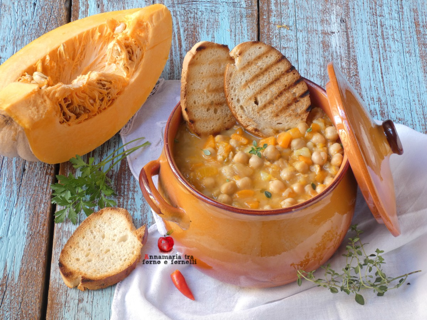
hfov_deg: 16.1
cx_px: 214
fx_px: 1505
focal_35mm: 122
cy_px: 160
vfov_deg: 12.1
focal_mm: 21.9
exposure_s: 1/3.2
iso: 80
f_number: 5.6
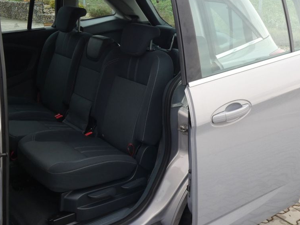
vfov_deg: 32.2
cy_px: 103
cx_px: 171
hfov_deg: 42.0
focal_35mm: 45
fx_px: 390
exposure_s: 1/80
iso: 160
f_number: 5.6
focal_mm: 6
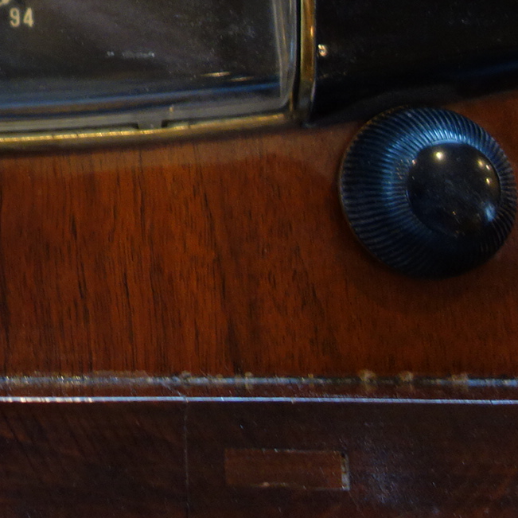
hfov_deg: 16.0
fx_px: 1693
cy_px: -179
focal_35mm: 100
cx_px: -248
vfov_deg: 16.3
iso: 320
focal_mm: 10.4
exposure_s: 1/30
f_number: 1.8
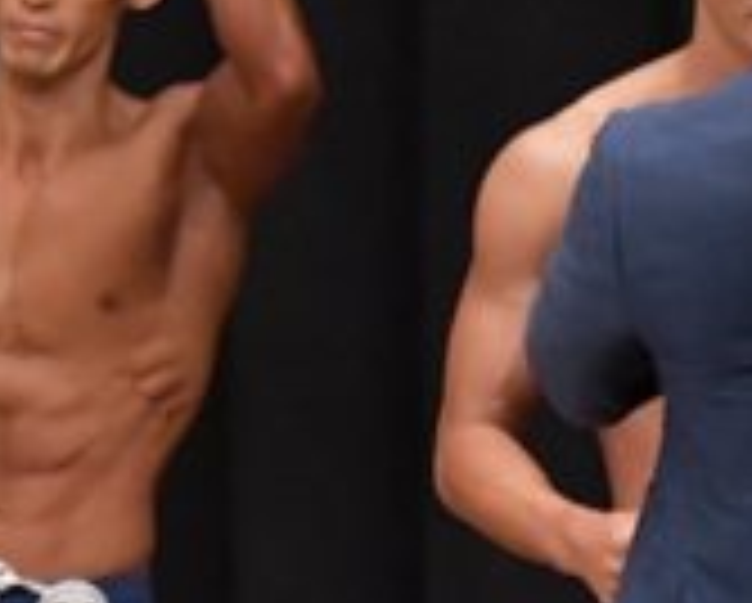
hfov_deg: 2.0
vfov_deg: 1.6
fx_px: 21814
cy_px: 765
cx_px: -214
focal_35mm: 979
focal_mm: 150
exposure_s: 1/400
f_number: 5.6
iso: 6400
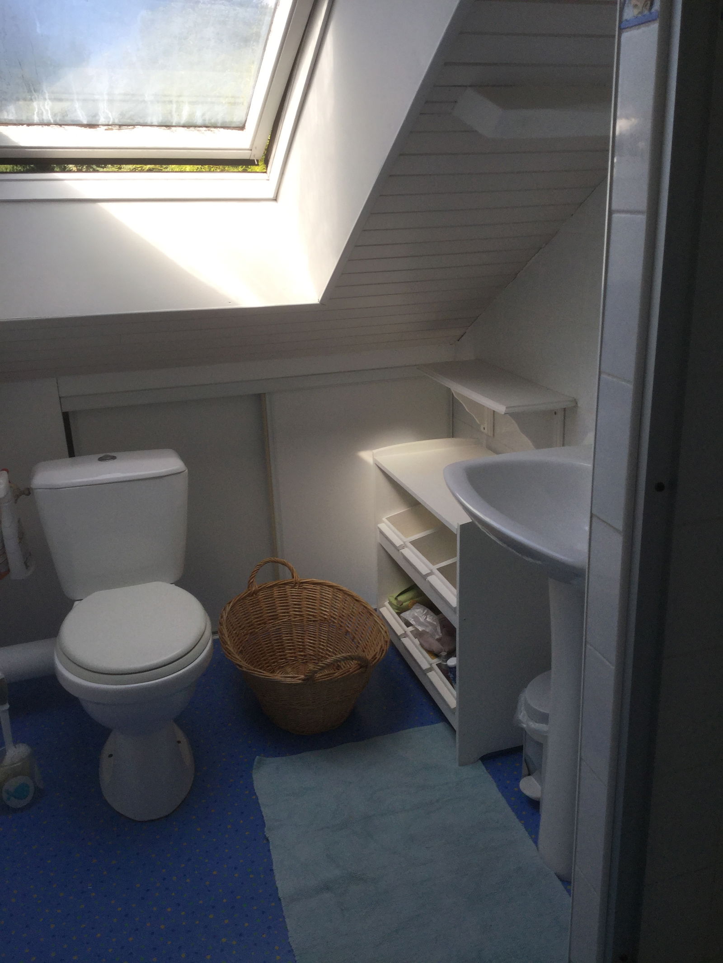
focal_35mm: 31
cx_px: 362
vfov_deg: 58.3
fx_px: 863
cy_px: 482
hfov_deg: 45.4
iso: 25
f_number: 2.4
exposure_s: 1/360
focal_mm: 3.3
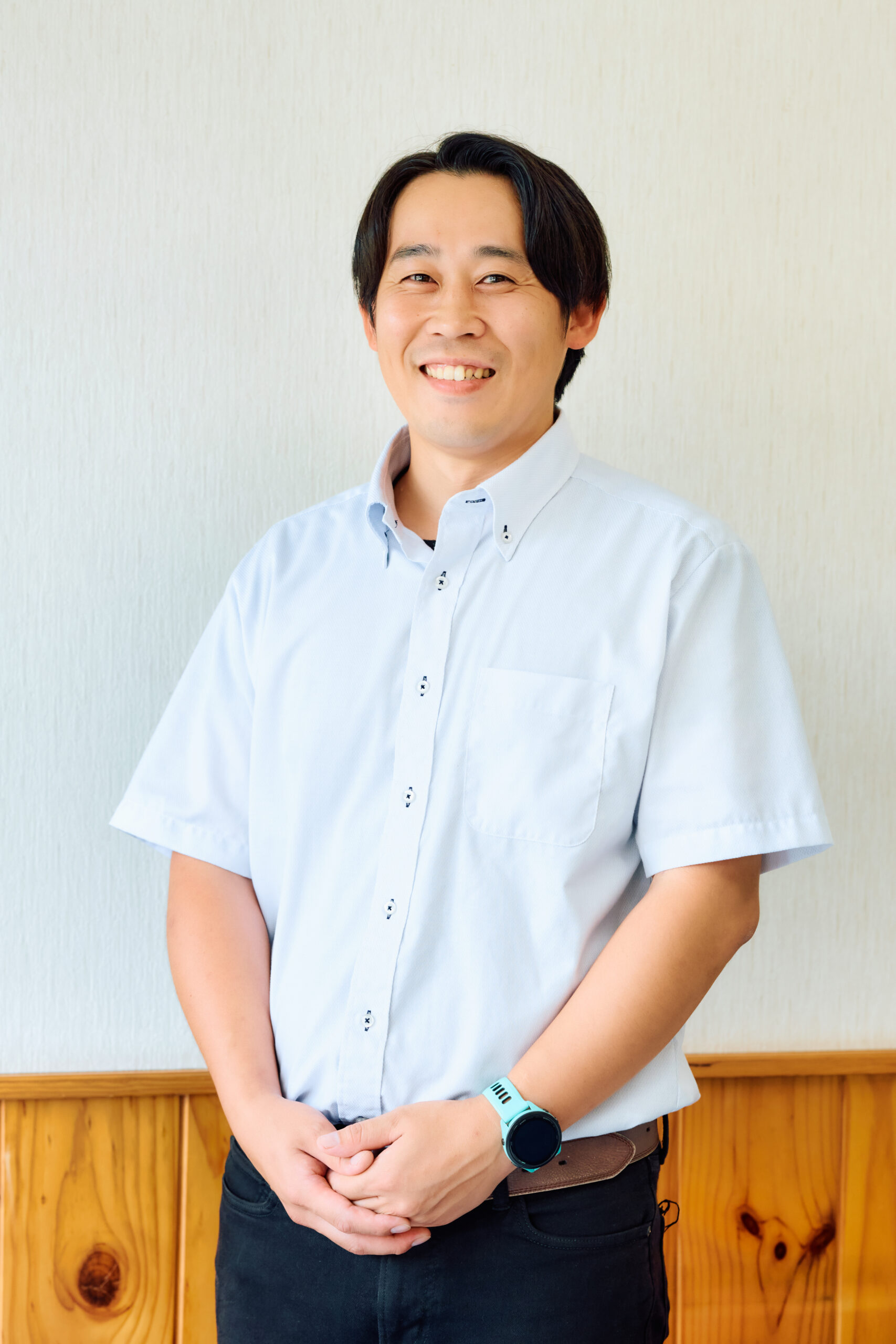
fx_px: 3173
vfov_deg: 23.9
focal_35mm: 85
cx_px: 448
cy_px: 672
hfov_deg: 16.1
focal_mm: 85
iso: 1000
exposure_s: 1/100
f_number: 5.6
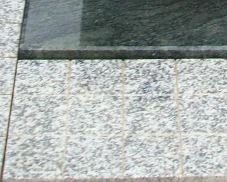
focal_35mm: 161
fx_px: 1082
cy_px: -215
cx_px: 286
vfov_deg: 8.9
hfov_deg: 11.7
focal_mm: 7.6
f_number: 3.1
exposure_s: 1/164
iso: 80
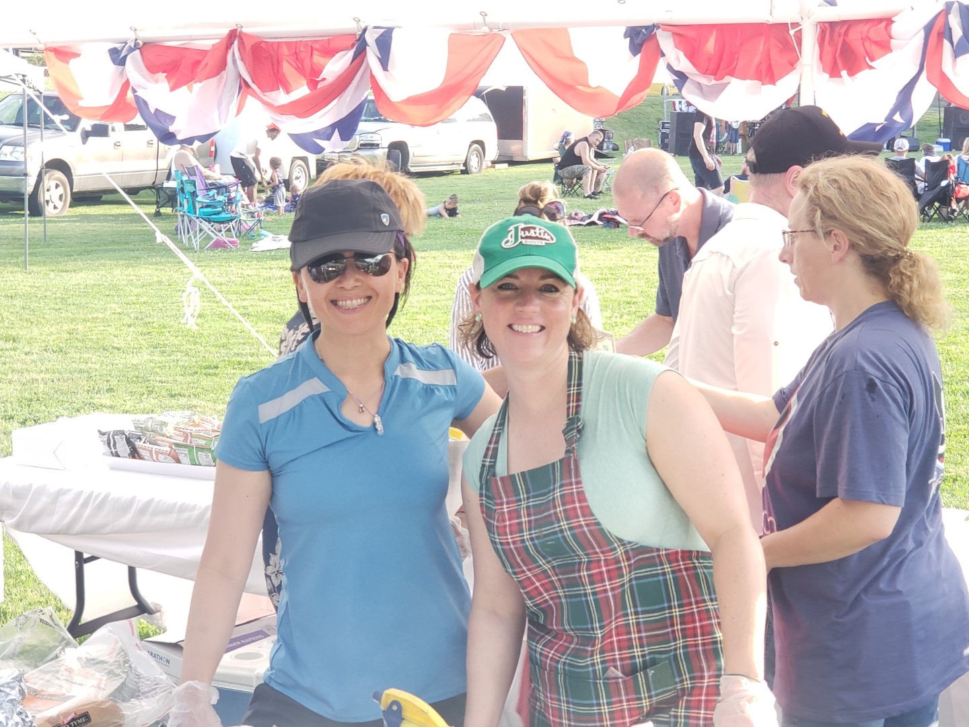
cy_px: 364
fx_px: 1456
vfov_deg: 28.0
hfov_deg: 36.8
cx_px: 484
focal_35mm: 52
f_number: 2.4
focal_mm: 6
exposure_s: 1/60
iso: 40
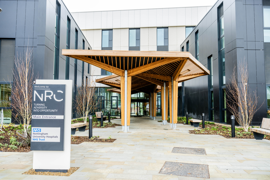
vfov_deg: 45.0
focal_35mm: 29
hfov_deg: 63.7
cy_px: 90
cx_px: 135
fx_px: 217
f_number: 7.1
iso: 320
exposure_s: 1/50
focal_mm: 29
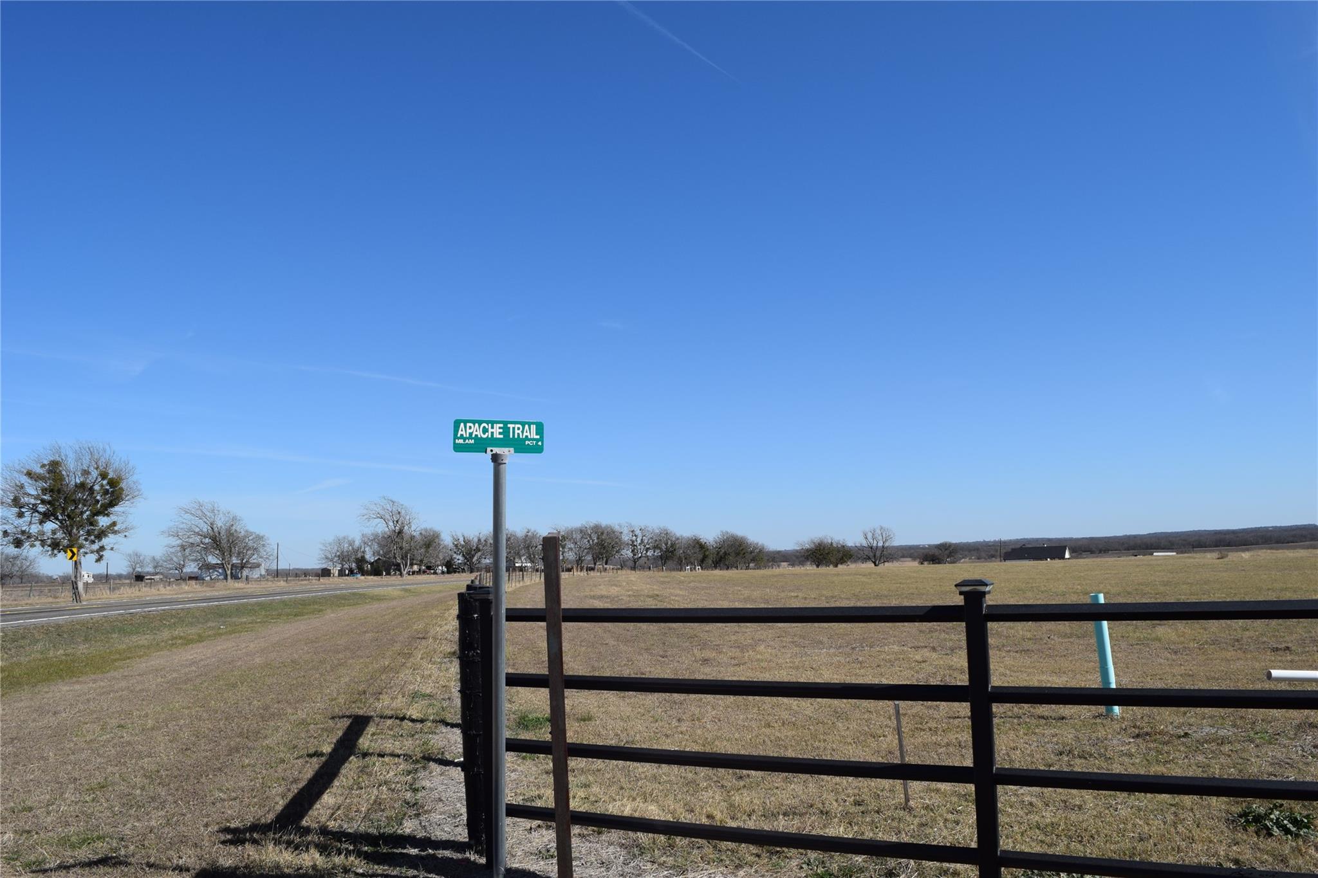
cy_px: 439
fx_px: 988
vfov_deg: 47.9
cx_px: 659
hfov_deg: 67.4
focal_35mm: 27
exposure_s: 1/500
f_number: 11
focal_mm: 18
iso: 200
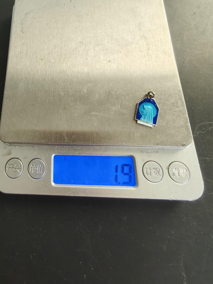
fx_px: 189
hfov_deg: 58.9
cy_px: 142
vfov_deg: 73.9
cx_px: 106
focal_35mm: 23
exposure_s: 1/60.3
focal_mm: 2.32
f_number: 2
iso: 160
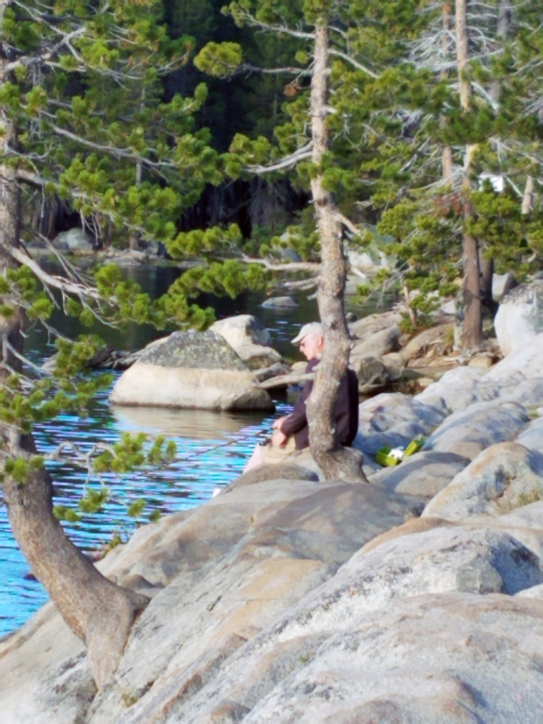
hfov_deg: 53.1
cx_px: 272
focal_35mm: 26
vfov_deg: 67.3
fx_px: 544
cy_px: 362
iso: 40
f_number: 1.7
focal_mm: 4.2
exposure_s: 1/383
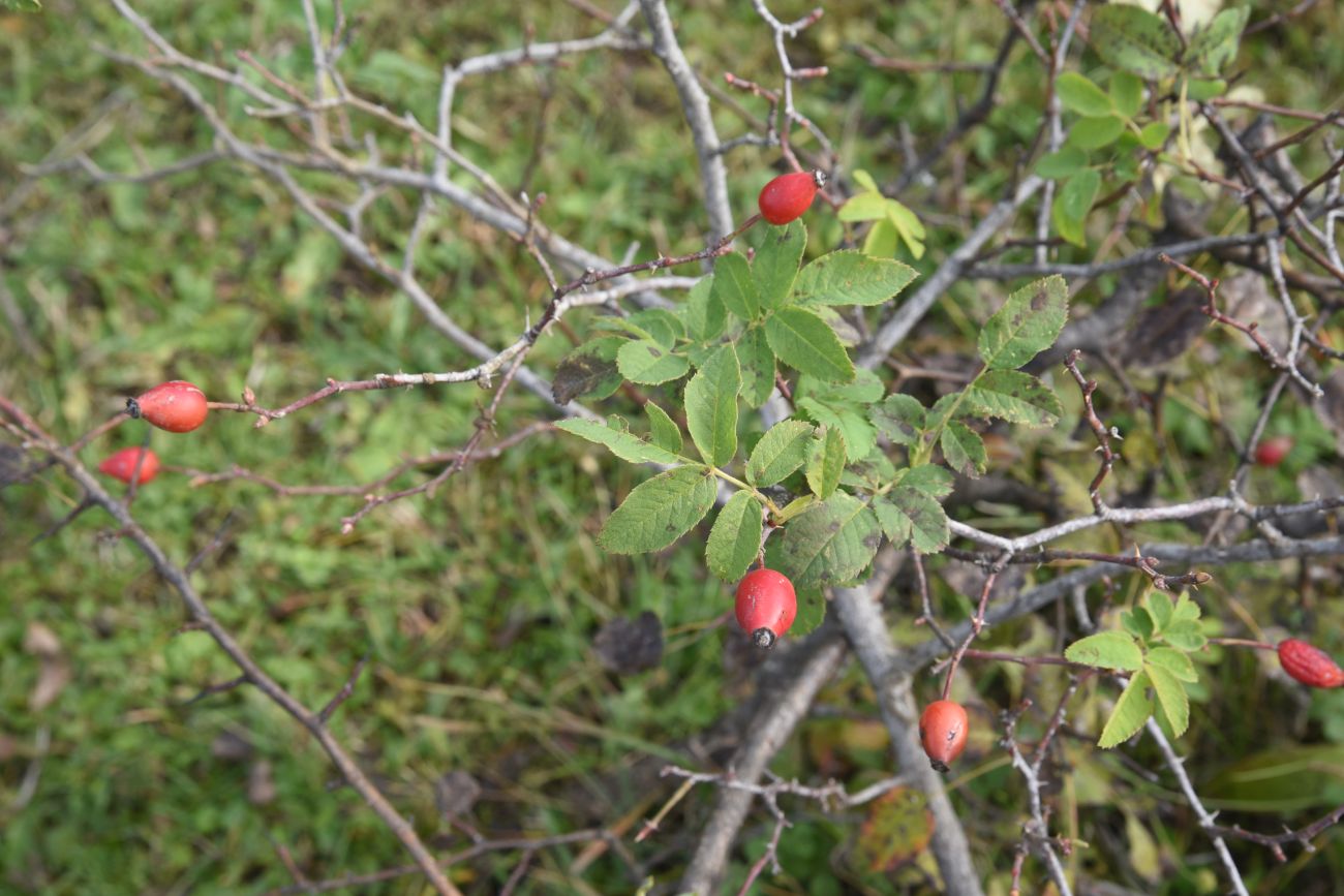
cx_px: 672
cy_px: 448
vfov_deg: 24.6
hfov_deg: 36.2
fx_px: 2053
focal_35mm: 55
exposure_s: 1/125
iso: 500
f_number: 13
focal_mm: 55
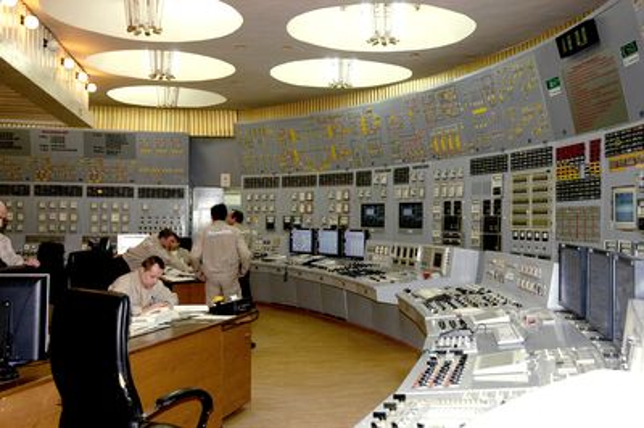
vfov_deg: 33.0
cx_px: 322
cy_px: 214
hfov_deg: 48.0
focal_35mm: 40
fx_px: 724
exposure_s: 1/60
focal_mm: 27
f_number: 4.5
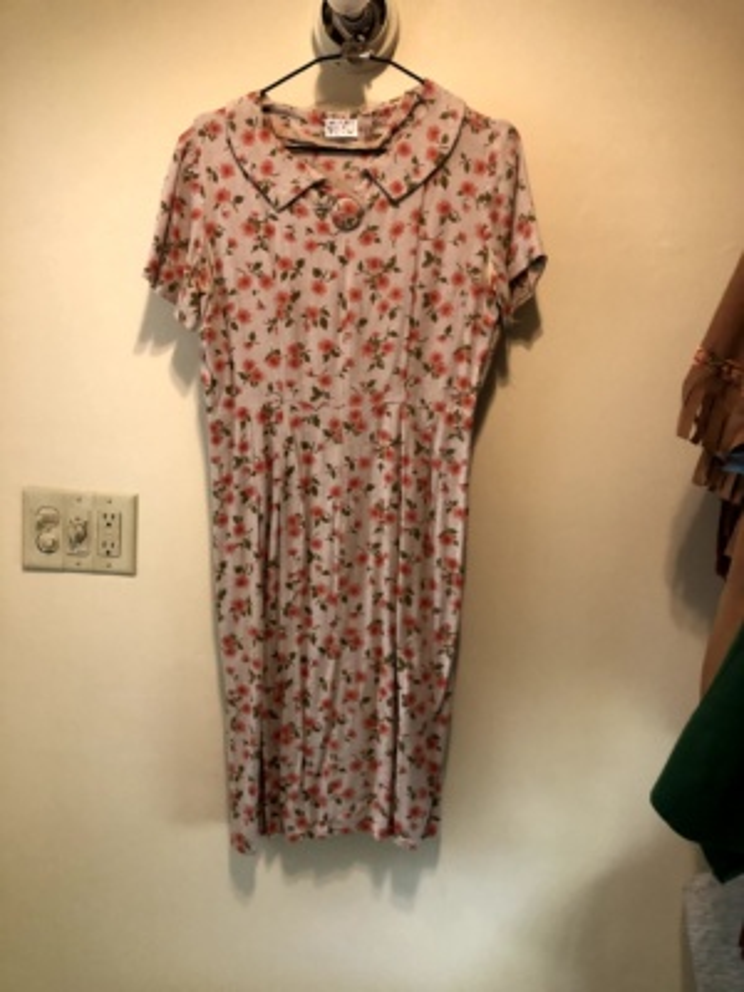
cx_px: 372
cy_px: 496
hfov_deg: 49.7
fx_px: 802
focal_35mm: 28
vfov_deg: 63.4
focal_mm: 3.99
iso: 64
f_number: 1.8
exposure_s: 1/15
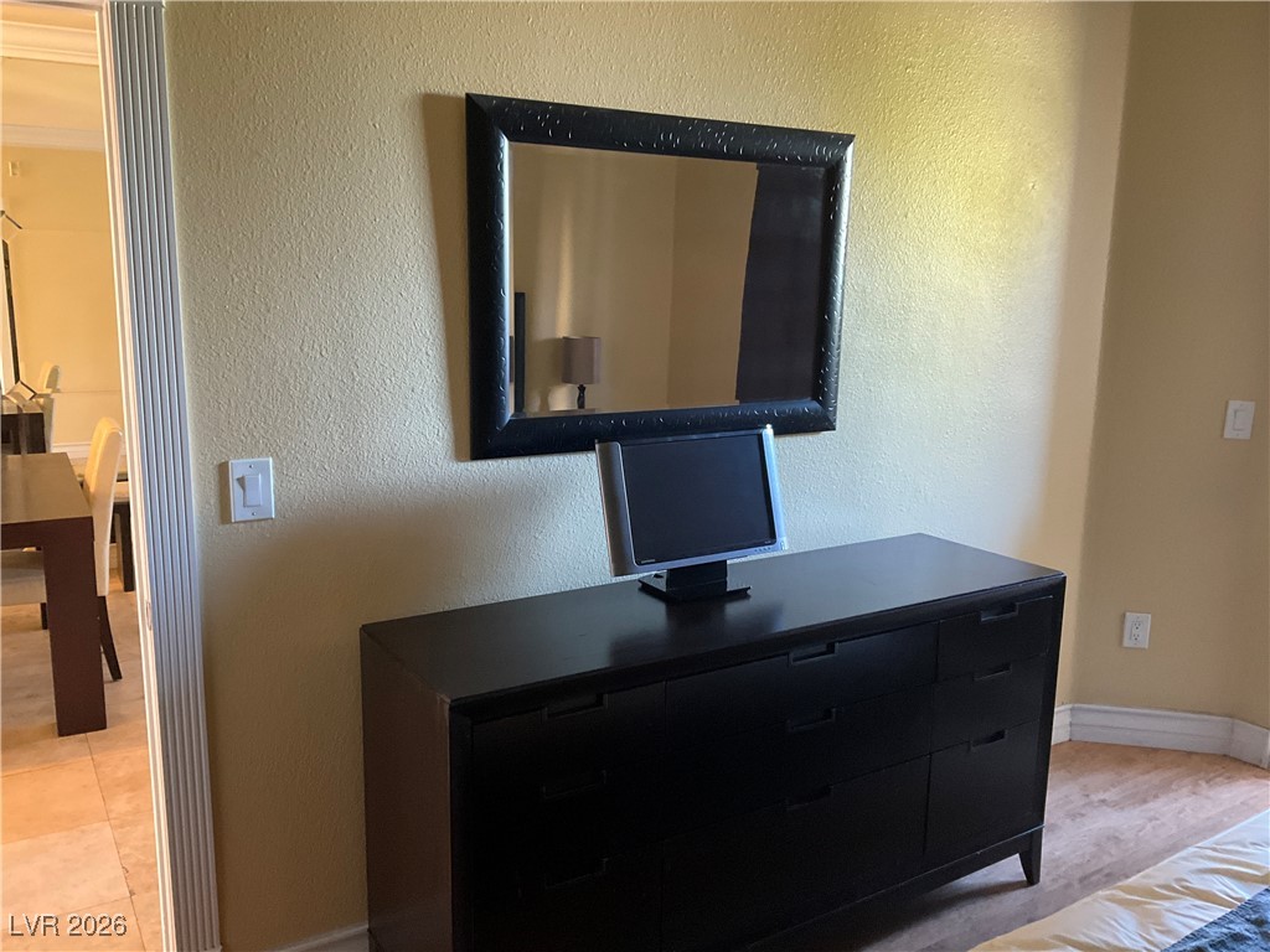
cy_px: 476
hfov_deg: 61.7
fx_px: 1064
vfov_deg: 48.2
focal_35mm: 29
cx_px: 635
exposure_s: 1/30
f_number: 1.8
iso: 320
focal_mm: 3
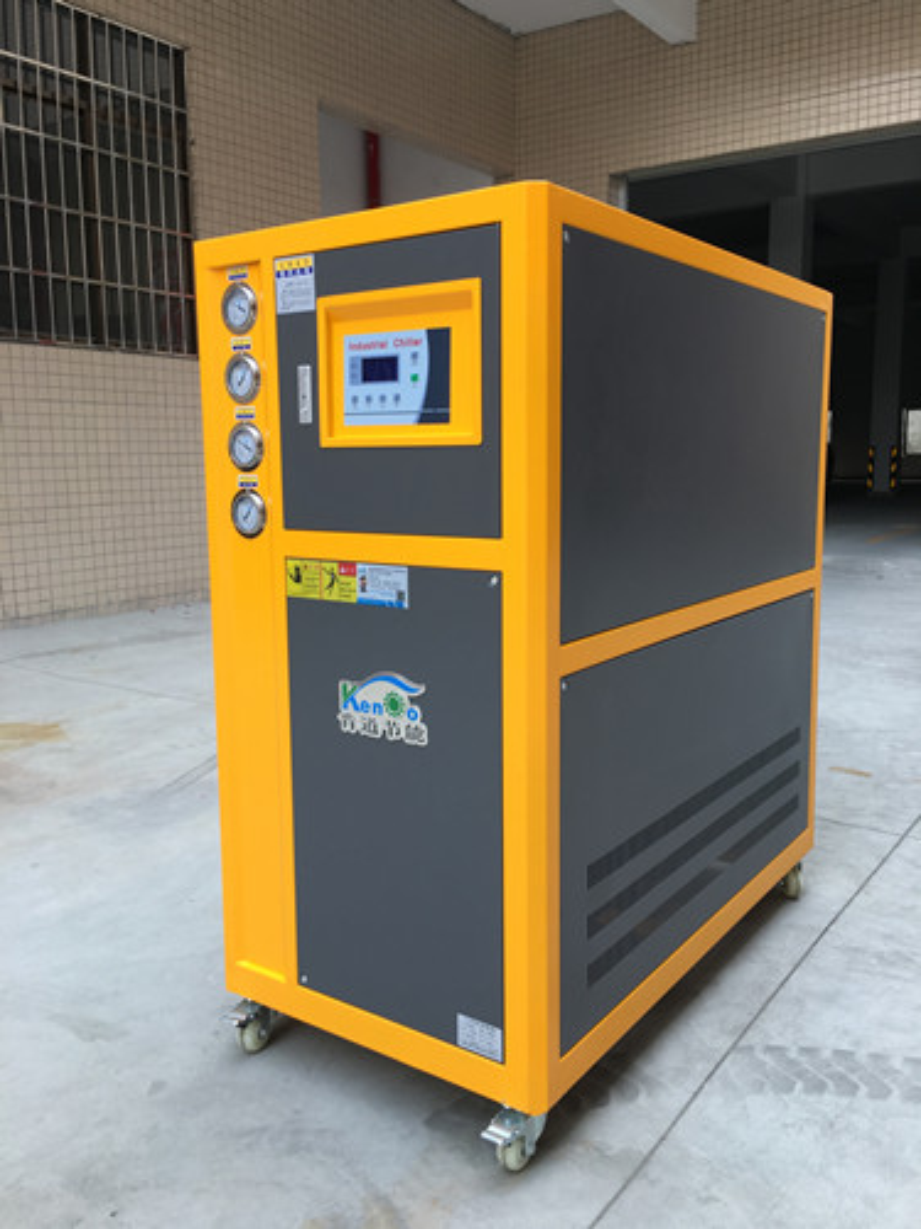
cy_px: 614
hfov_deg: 48.2
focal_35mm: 29
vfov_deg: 61.7
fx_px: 1029
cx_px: 460
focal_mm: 4.15
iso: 25
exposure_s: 1/50
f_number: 2.2
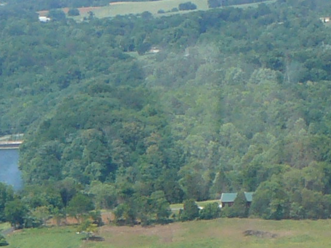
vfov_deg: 4.4
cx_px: 559
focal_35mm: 331
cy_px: 551
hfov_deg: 5.9
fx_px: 3165
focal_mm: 9.9
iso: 100
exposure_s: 1/320
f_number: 5.6
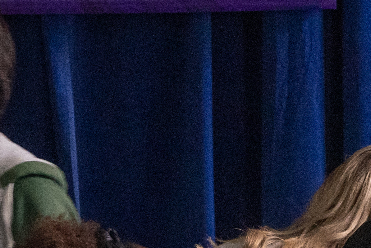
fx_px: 8986
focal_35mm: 872
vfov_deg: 1.6
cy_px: 271
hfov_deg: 2.4
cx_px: 277
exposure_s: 1/160
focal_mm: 200
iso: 10000
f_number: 5.6
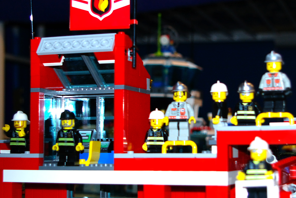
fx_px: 732
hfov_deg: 22.9
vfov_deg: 15.4
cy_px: 106
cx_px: 162
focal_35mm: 89
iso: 200
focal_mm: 28
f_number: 4
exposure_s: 1/45
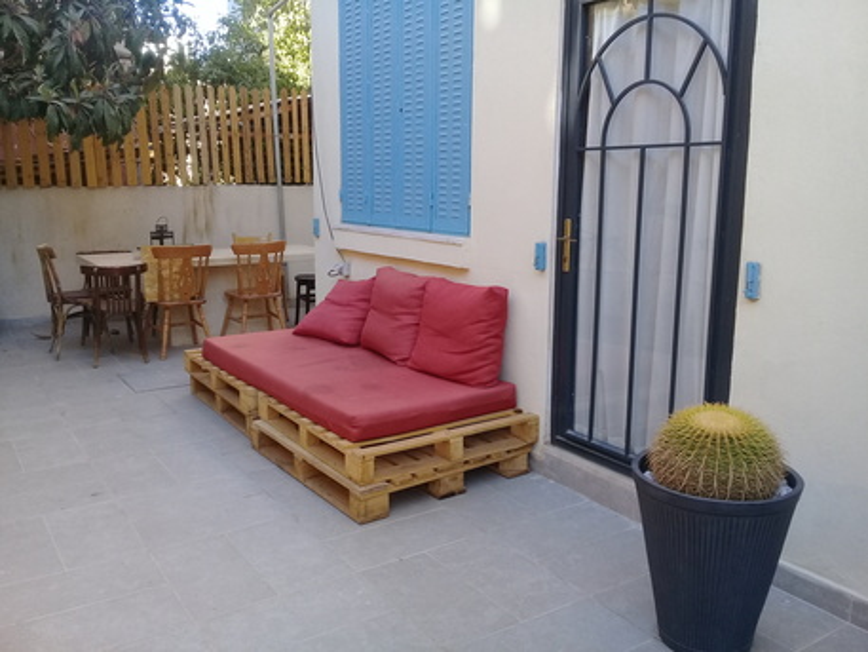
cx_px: 434
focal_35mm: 31
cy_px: 326
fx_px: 778
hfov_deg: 58.3
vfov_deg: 45.5
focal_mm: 3.3
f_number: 2.2
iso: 50
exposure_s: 1/131
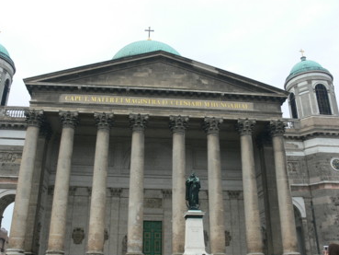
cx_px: 167
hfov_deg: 51.3
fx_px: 353
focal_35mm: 36
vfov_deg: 39.7
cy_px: 128
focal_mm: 7.4
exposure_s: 1/100
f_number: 4.5
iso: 80
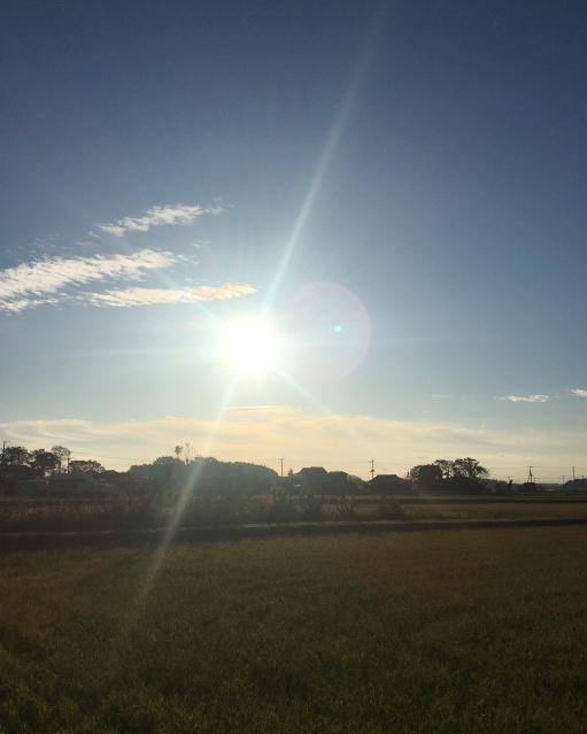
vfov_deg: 57.1
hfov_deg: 47.1
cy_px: 335
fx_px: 673
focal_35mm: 31
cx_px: 292
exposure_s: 1/10989
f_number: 2.2
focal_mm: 4.15
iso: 25
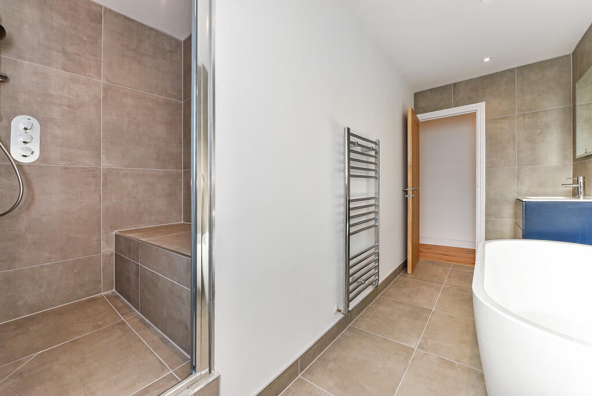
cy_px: 198
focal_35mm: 14
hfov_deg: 104.2
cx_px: 296
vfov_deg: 81.3
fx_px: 230
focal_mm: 14
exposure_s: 1/100
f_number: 9
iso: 400
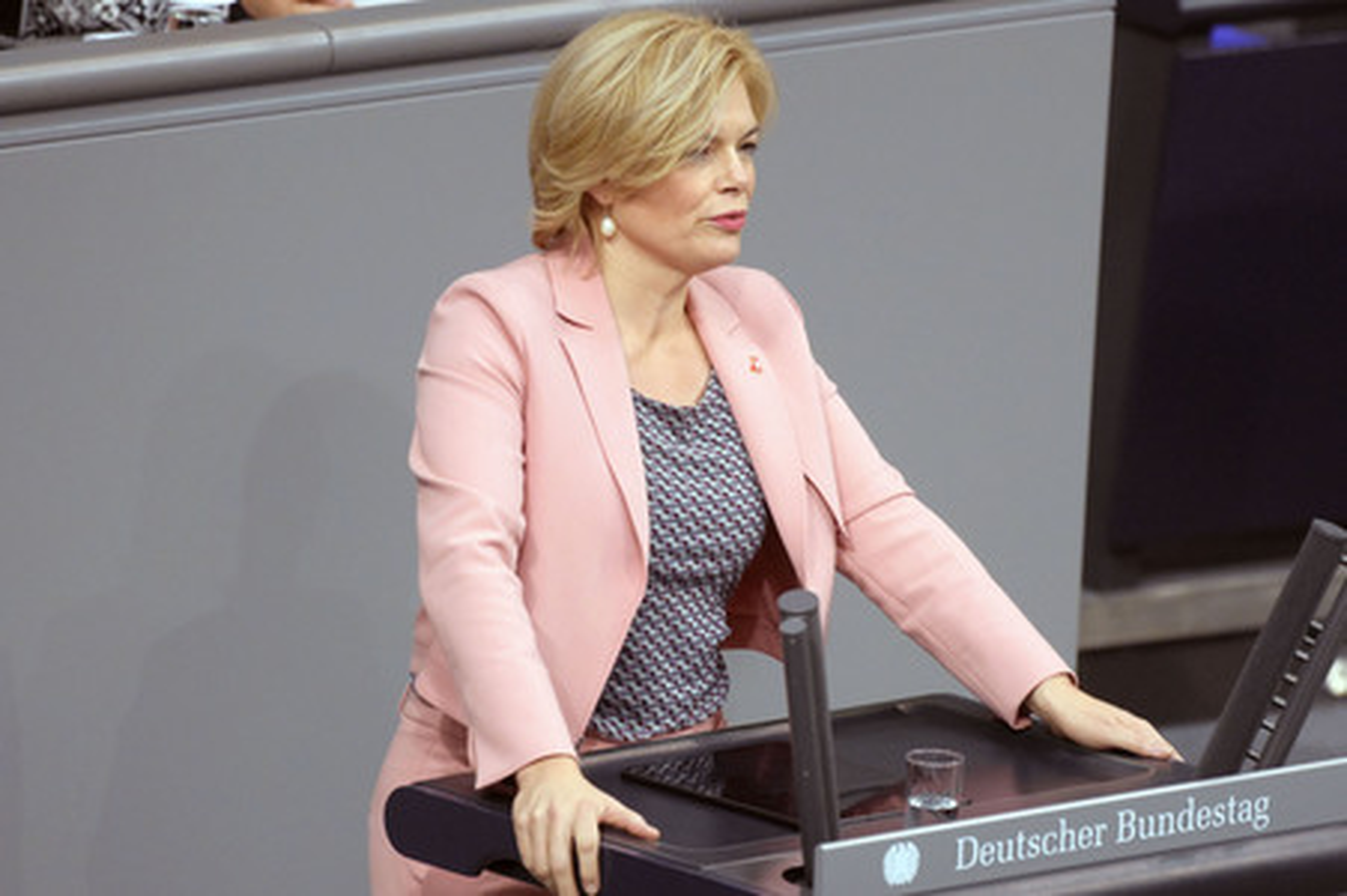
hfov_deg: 5.2
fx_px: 14955
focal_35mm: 400
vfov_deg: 3.4
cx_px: 674
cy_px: 448
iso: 12800
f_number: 5.6
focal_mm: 400
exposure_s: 1/400
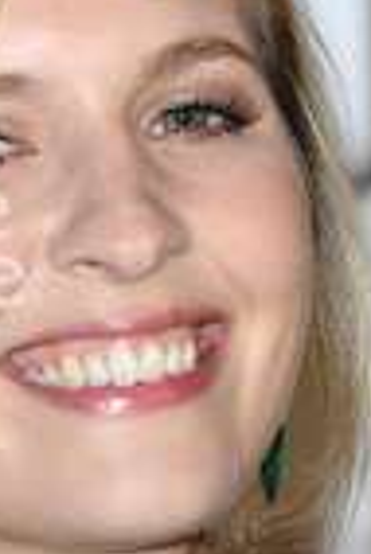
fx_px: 9428
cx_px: -61
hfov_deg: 2.3
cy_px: 480
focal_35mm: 611
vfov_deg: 3.4
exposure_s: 1/250
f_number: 4.5
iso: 320
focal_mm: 145
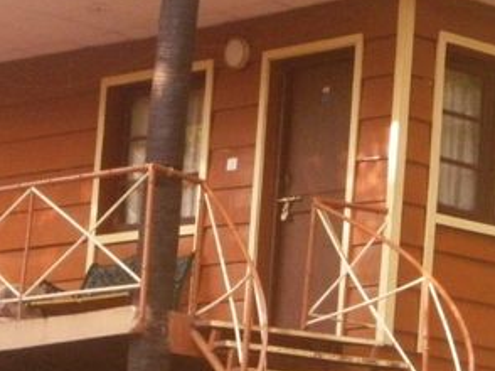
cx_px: 160
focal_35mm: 237
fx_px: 3386
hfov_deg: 8.4
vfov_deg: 6.3
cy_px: 135
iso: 400
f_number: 5.1
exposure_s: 1/100
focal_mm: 14.6
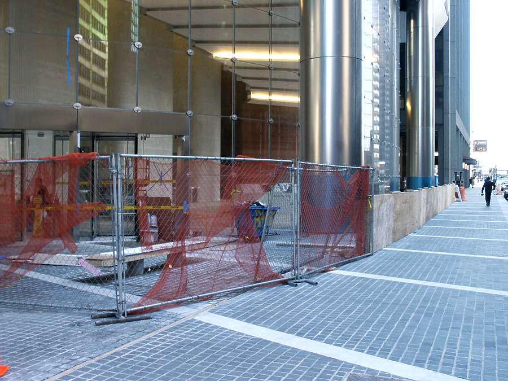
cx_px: 254
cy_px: 190
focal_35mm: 39
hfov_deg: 47.9
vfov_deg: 36.8
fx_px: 572
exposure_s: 1/45
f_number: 3
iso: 80
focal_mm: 8.2
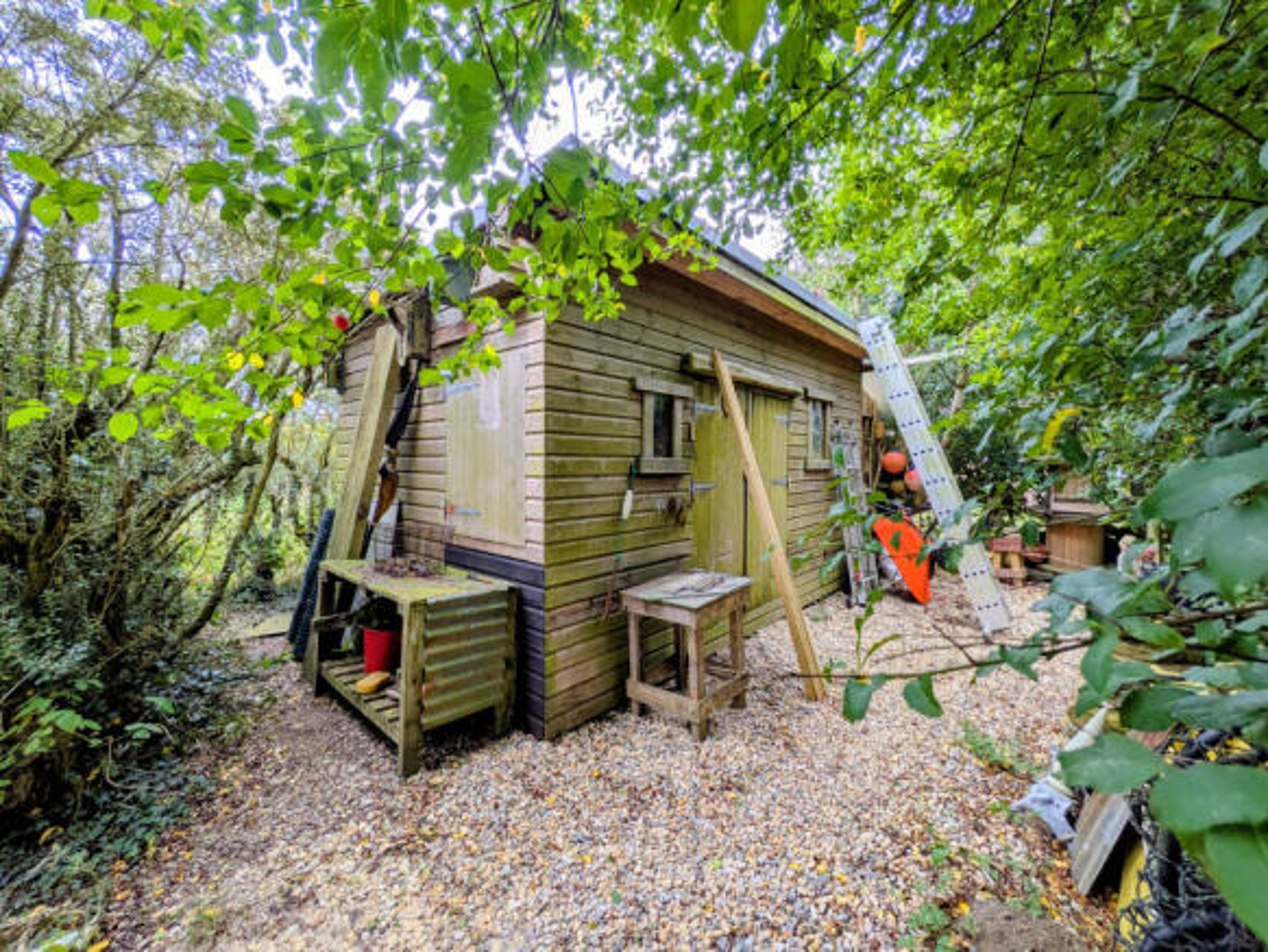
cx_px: 634
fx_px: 513
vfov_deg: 85.7
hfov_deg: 102.0
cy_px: 476
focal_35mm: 14
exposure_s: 1/112
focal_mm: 1.83
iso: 61
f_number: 2.2
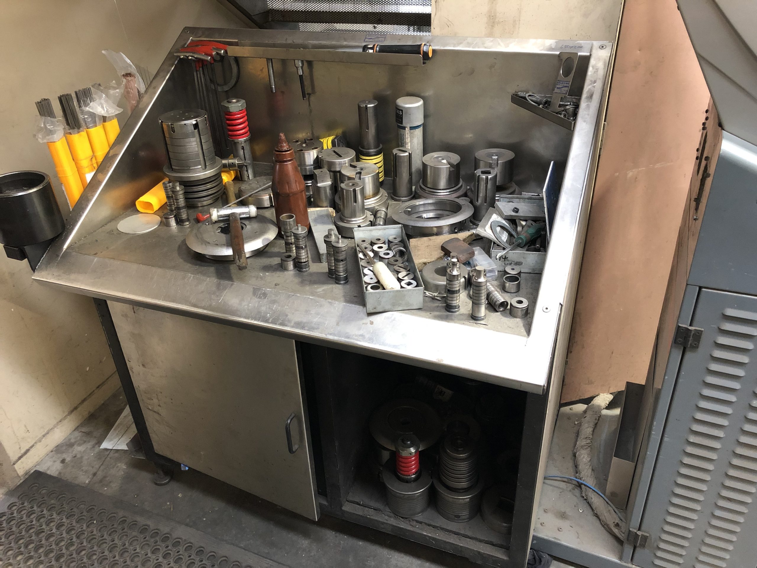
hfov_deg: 63.4
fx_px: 612
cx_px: 378
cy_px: 284
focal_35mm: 28
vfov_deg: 49.7
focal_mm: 4
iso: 100
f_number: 1.8
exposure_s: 1/13
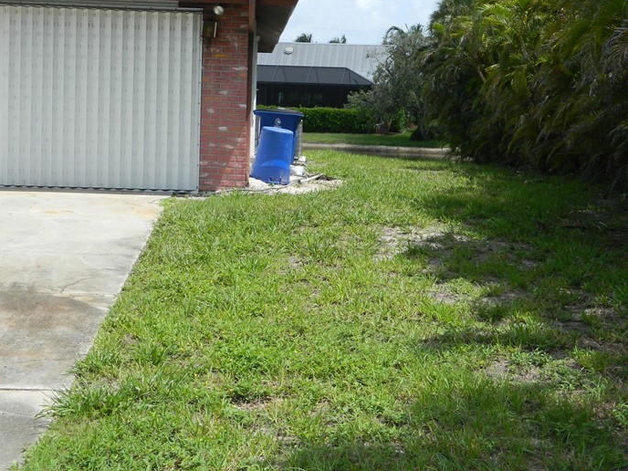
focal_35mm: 61
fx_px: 1107
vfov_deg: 24.0
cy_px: 183
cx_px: 337
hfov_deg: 31.7
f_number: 3.5
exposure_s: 1/1000
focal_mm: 7.3
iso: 110
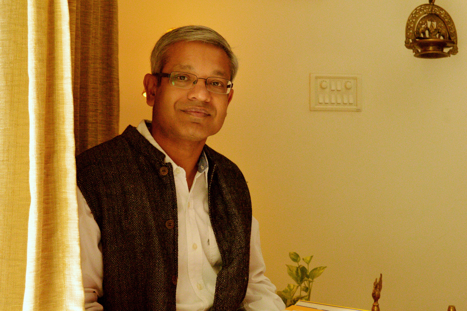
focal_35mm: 51
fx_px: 661
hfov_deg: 38.9
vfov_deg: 26.4
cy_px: 156
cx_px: 234
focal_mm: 34
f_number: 7.1
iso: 4000
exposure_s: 1/50
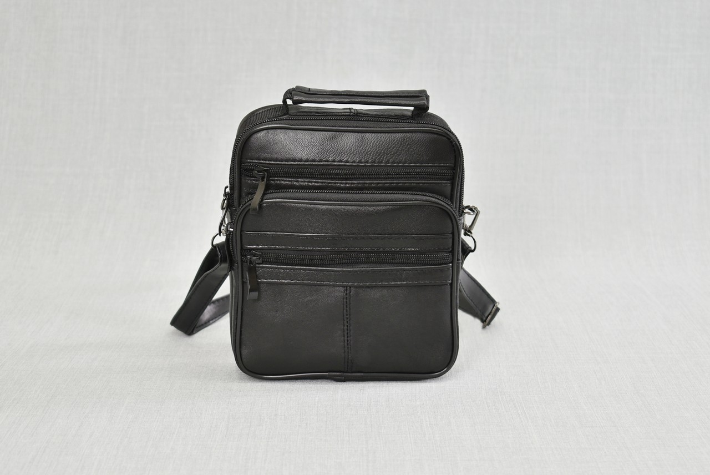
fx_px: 1421
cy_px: 238
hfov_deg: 28.0
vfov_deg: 19.0
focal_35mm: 72
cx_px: 355
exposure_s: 1/6
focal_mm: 48
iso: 100
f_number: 5.3
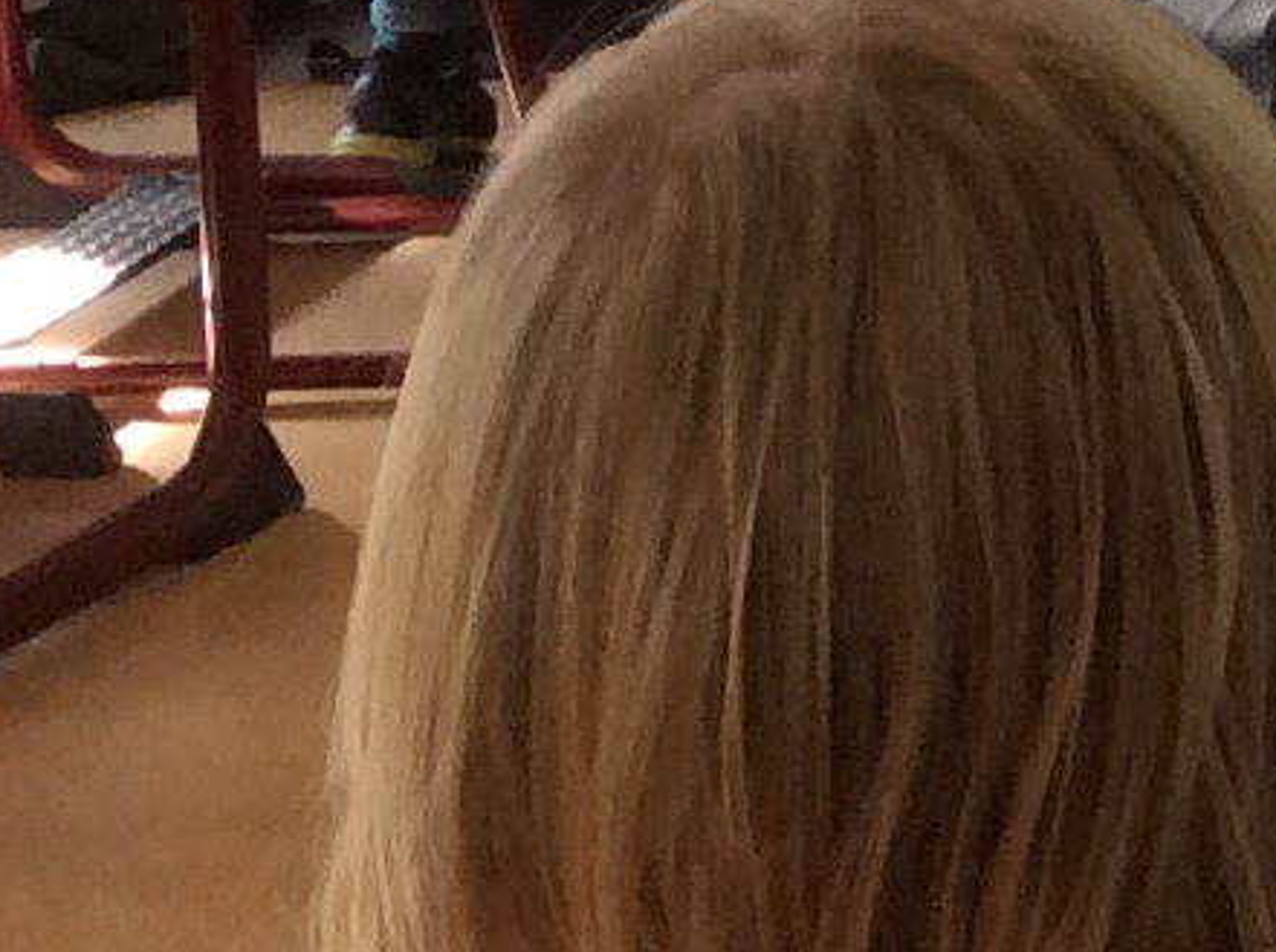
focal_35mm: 194
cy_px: -897
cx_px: 2893
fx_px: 7138
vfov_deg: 7.4
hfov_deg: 9.3
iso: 80
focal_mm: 3.3
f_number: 2.4
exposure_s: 1/24
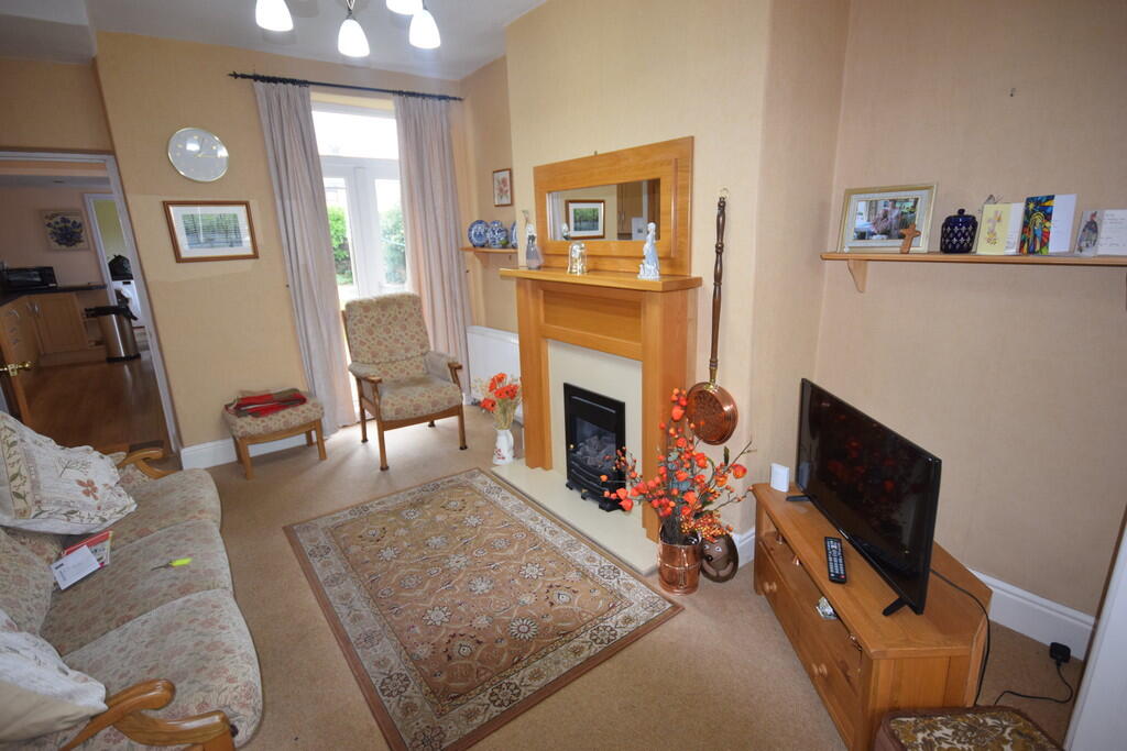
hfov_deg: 90.0
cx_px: 564
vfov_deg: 67.4
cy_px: 376
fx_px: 564
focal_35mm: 18
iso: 800
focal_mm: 12
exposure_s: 1/100
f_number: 5
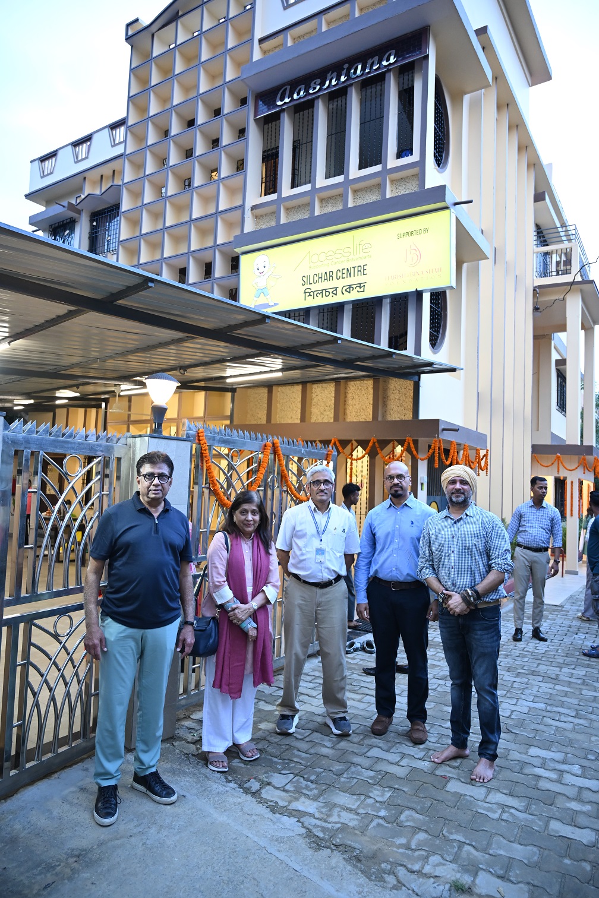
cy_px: 449
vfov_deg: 73.7
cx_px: 300
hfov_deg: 53.1
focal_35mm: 24
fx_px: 599
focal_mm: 24
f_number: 4
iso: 2000
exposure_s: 1/100
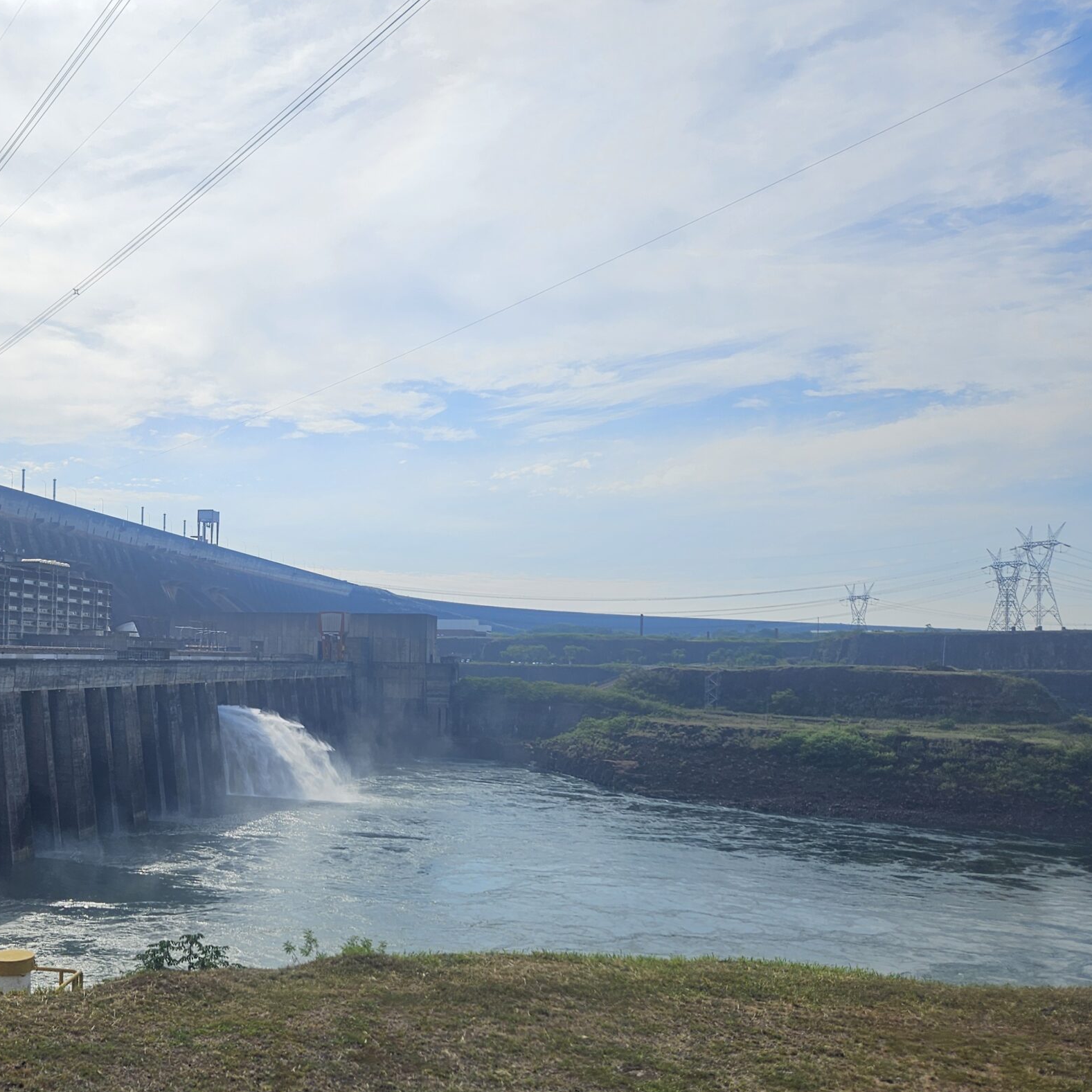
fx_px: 1178
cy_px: 647
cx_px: 258
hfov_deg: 47.7
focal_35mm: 33
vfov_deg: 49.5
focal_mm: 5.4
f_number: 1.8
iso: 25
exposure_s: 1/3246
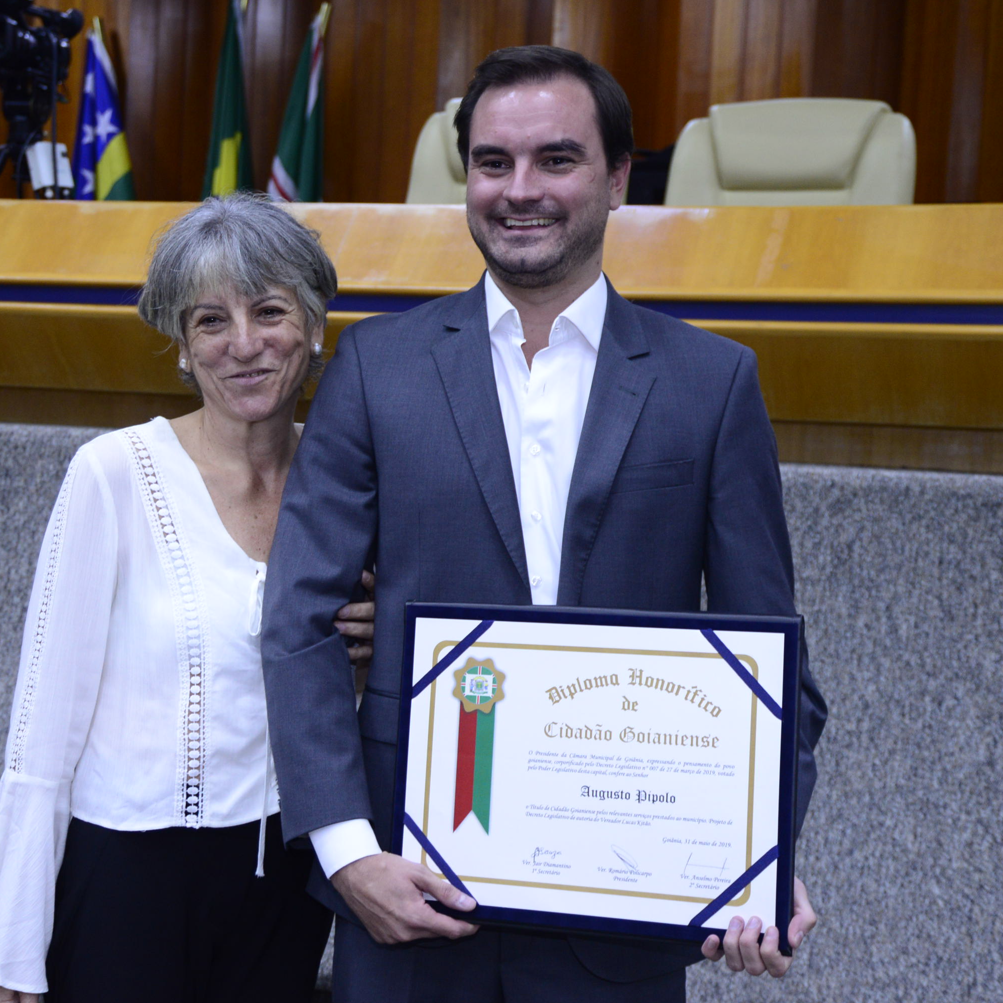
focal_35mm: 64
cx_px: 400
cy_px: 502
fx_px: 2098
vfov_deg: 26.9
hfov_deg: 26.8
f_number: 4.8
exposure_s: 1/60
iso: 2000
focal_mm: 50
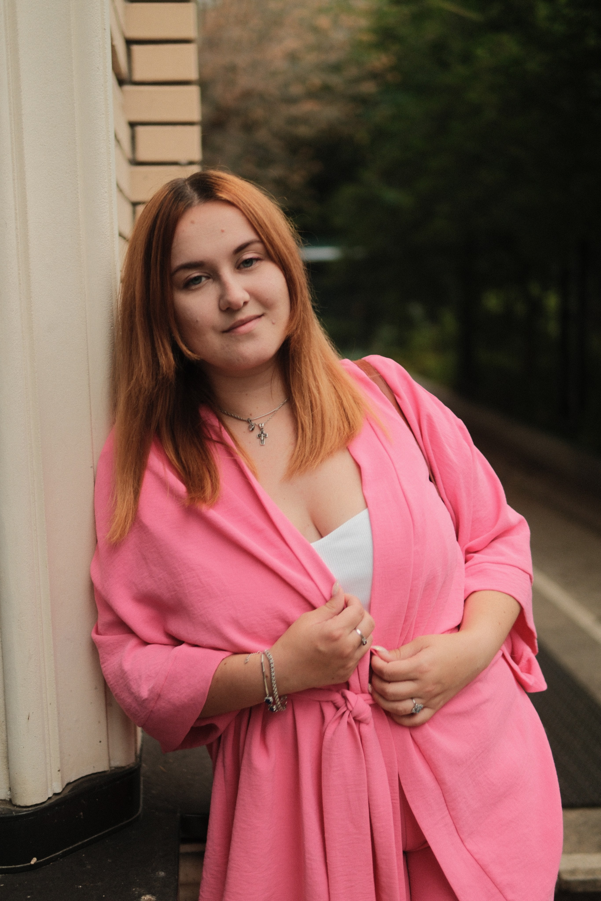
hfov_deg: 29.9
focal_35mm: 45
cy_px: 450
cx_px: 300
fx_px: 1127
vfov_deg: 43.6
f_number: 1.4
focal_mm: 30
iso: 320
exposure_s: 1/30
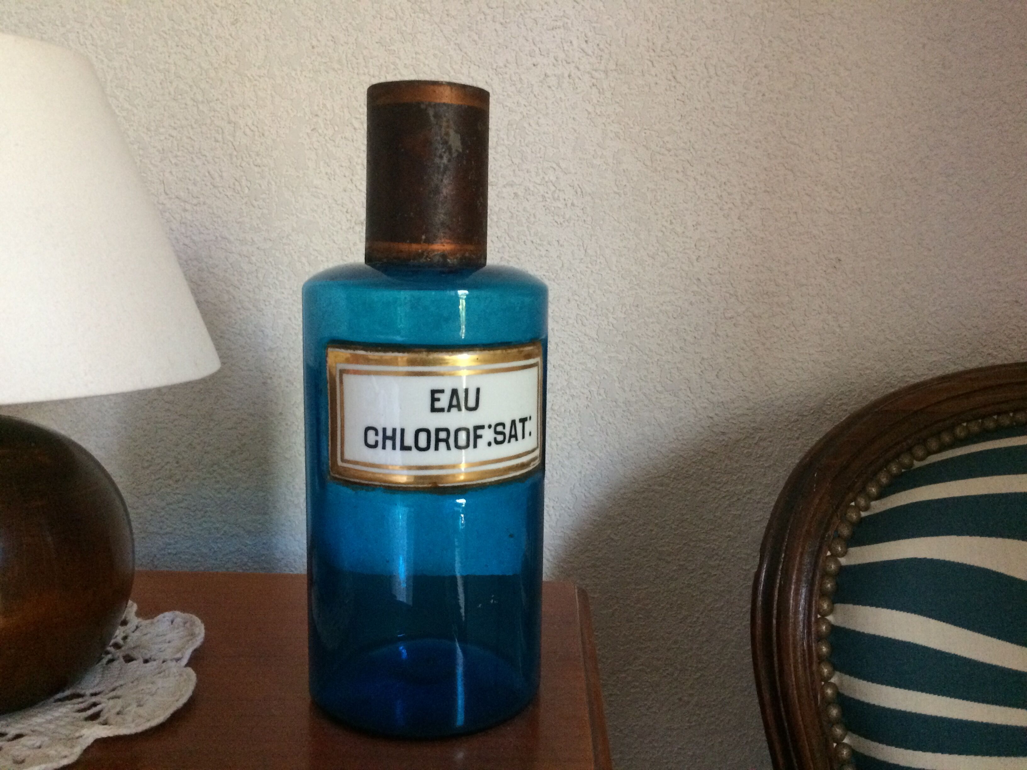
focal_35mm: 29
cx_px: 514
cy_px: 385
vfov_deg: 48.2
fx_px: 860
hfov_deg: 61.7
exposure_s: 1/25
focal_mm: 4.15
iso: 320
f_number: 2.2
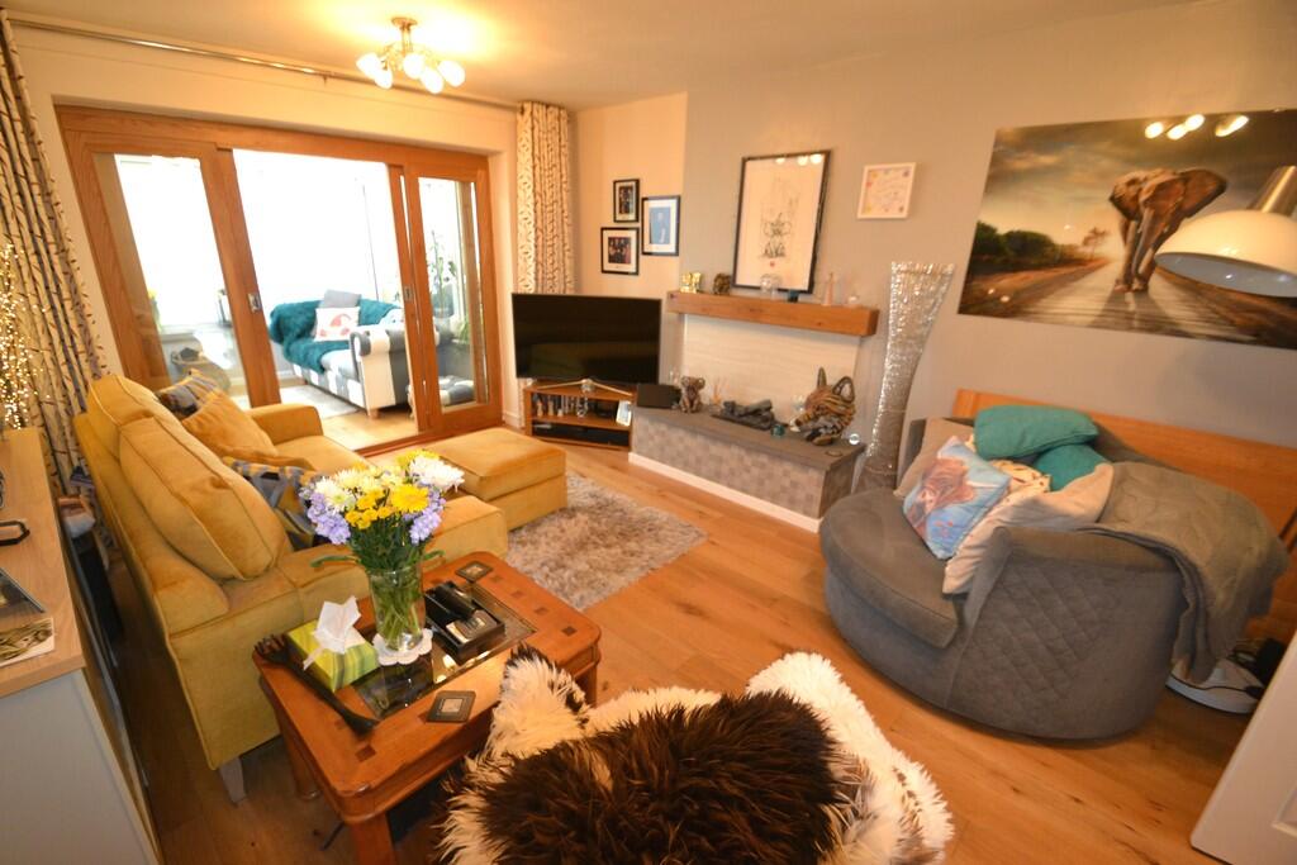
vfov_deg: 77.3
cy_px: 432
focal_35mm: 15
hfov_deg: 100.4
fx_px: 540
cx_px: 648
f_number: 3.5
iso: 1250
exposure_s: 1/60
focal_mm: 10
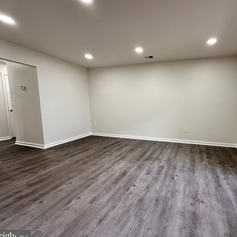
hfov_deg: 81.7
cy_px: 121
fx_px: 132
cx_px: 154
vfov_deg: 84.0
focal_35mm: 17
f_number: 2.2
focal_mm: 2.22
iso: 125
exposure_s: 1/99
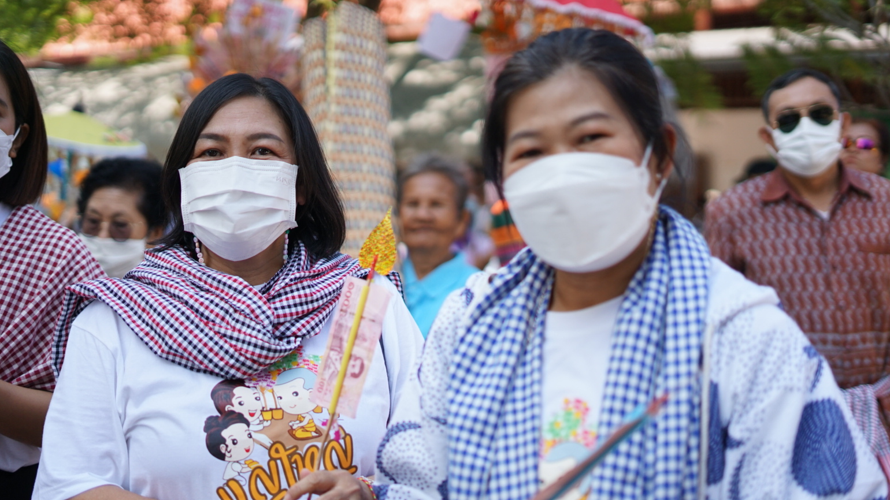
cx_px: 443
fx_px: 1298
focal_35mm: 55
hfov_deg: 37.9
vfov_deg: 21.8
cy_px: 292
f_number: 1.8
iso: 400
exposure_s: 1/4000
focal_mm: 50
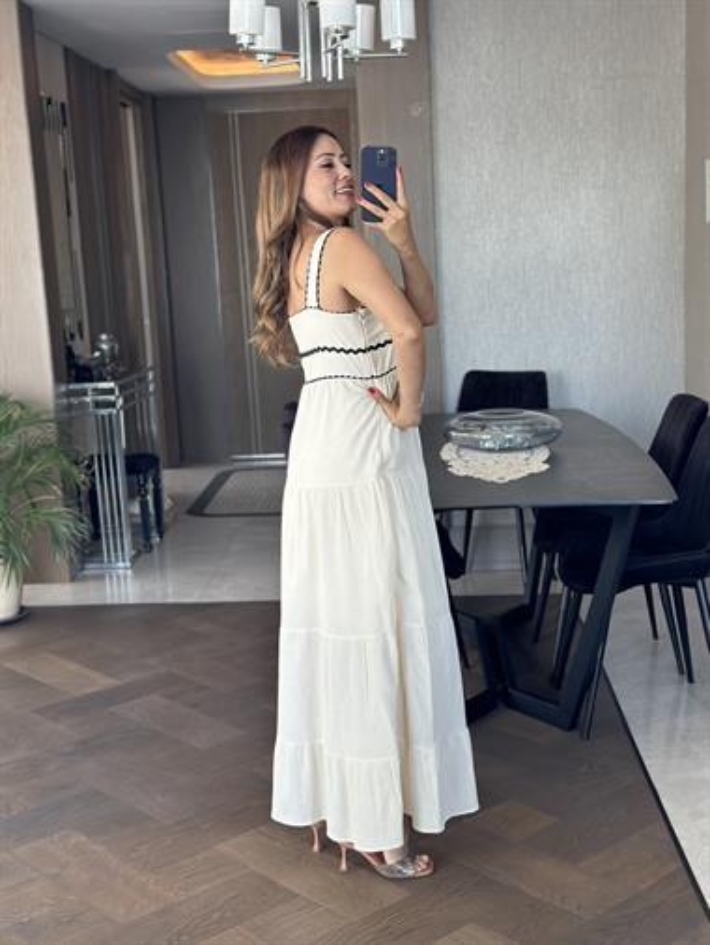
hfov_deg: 30.3
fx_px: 1312
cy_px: 472
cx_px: 355
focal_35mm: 48
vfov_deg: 39.6
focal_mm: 6.86
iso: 125
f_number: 1.78
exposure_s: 1/121
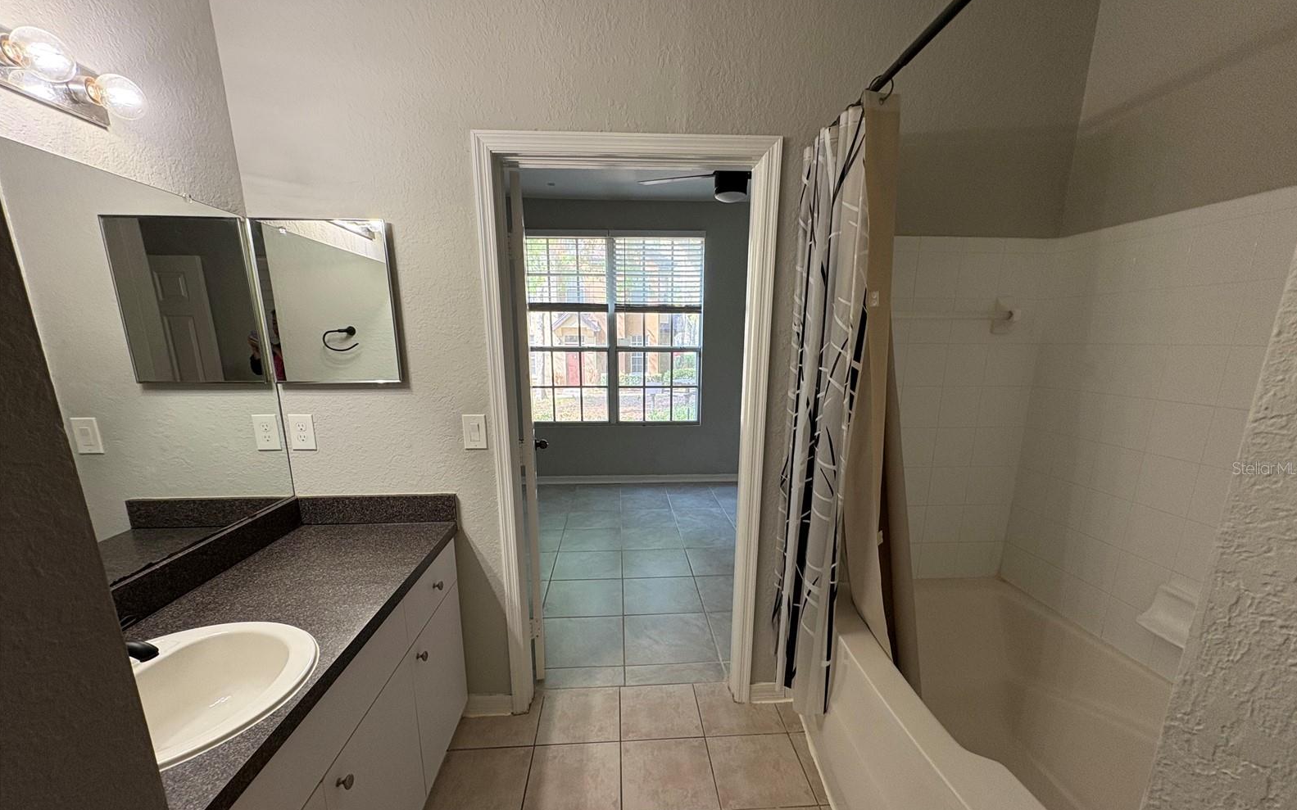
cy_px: 468
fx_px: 530
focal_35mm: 15
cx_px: 654
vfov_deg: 74.3
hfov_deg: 101.5
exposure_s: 1/120
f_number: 2.2
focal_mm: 2.22
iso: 200
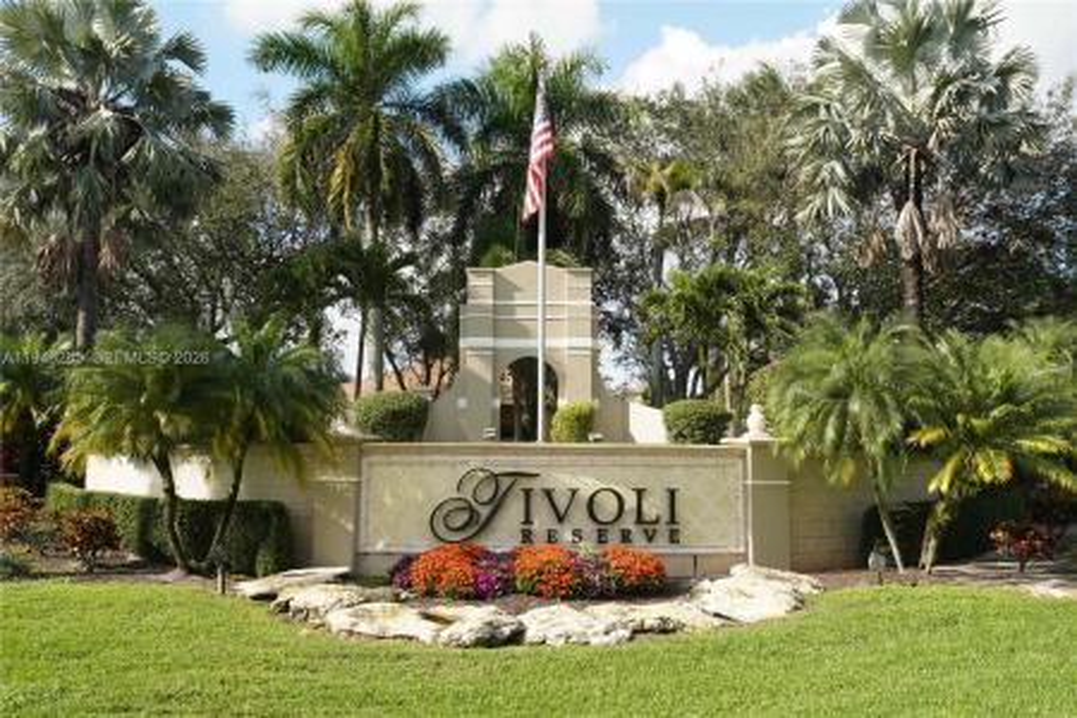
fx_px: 1047
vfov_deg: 37.9
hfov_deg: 54.4
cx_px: 538
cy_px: 359
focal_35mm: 35
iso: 250
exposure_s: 1/40
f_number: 22
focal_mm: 35
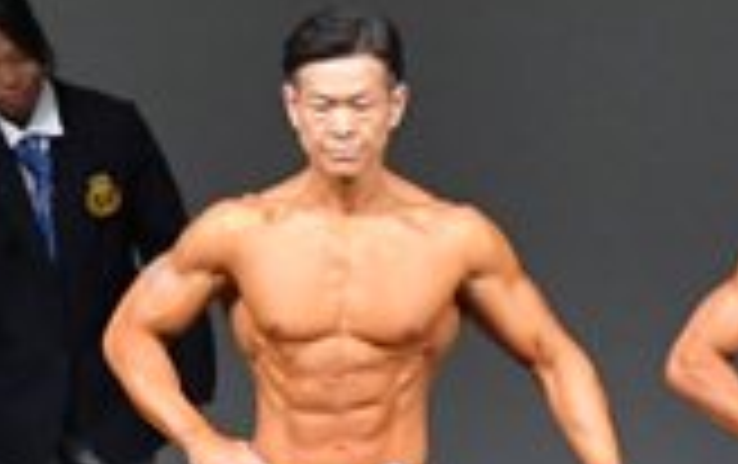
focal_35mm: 879
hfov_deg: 2.4
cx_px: 871
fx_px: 17703
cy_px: 387
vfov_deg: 1.5
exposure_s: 1/400
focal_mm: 122
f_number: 5.6
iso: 5000
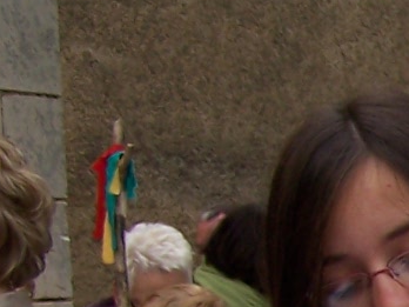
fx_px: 2139
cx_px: 879
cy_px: 542
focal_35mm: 181
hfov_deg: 9.9
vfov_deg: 7.9
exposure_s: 1/350
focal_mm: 6.3
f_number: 4
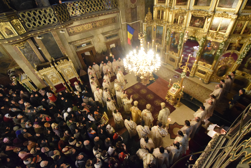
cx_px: 126
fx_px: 105
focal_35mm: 15
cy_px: 84
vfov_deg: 77.3
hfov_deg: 100.4
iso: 6400
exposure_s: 1/50
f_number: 4
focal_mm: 10
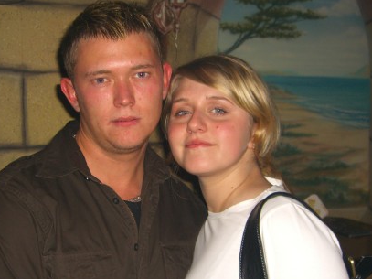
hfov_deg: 34.3
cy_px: 161
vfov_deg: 26.1
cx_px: 162
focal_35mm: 56
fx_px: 602
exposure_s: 1/60
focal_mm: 7.9
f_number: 2.8
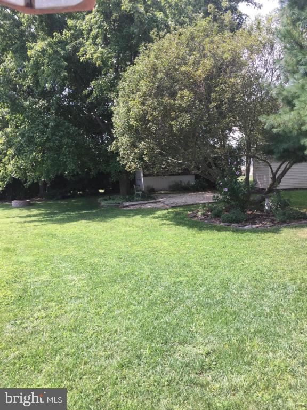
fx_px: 343
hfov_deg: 48.2
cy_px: 205
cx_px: 154
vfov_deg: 61.7
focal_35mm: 29
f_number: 2.2
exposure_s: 1/395
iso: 32
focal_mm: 4.15
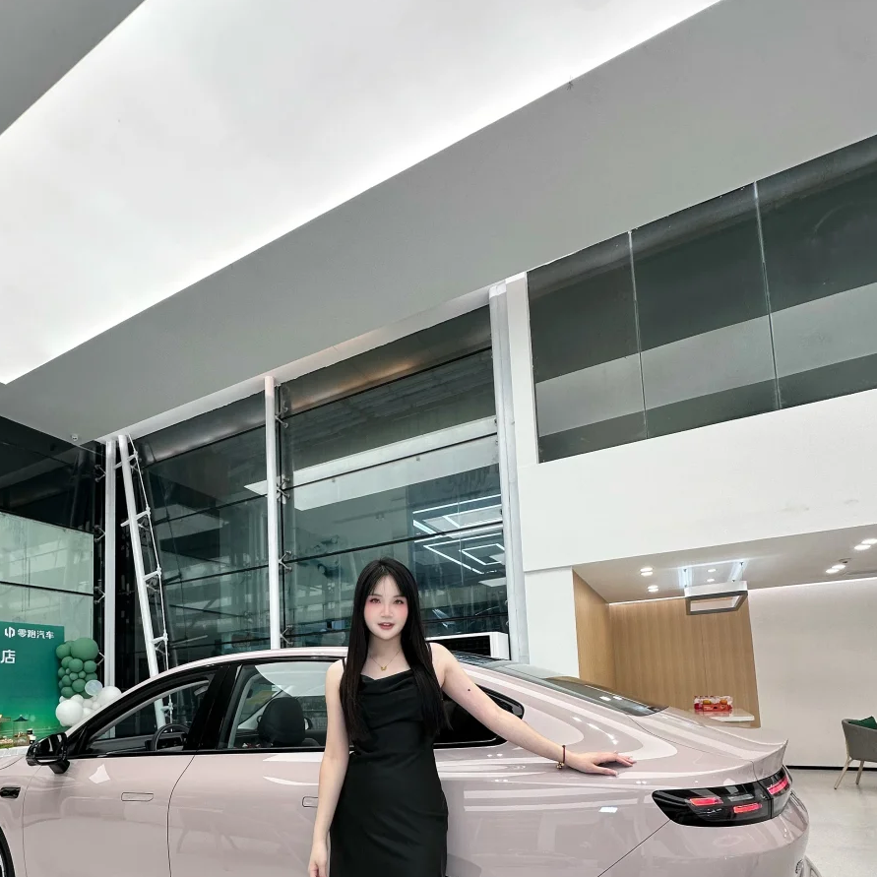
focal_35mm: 20
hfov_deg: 74.3
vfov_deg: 70.6
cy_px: 640
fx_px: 573
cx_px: 369
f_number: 2.2
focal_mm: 2.22
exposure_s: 1/150
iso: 80
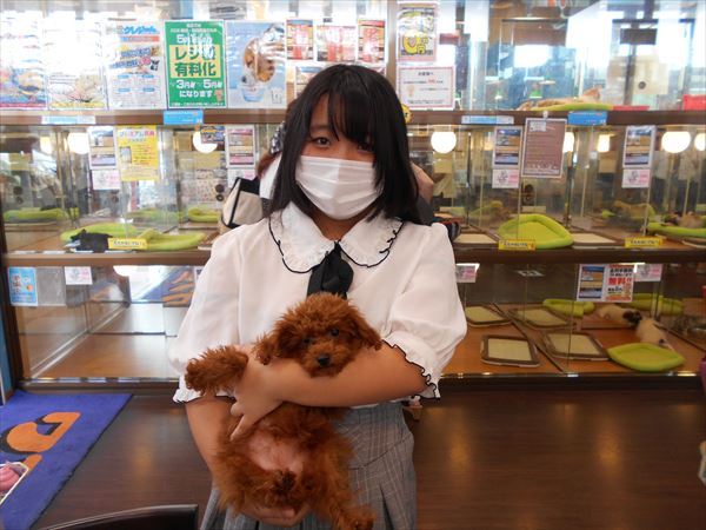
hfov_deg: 67.3
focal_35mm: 26
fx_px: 530
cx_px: 353
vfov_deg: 53.1
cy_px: 265
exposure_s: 1/30
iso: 140
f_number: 3.2
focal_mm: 4.6
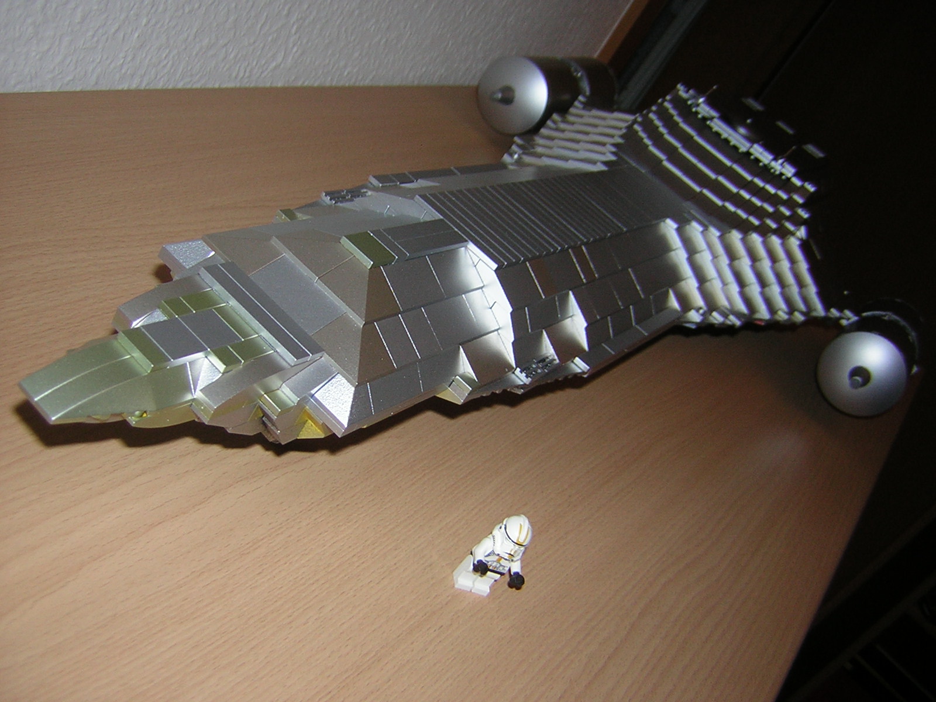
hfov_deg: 51.4
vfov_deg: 39.7
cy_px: 351
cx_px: 468
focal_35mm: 36
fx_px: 973
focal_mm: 4.7
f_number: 2.6
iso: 50
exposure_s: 1/60.1
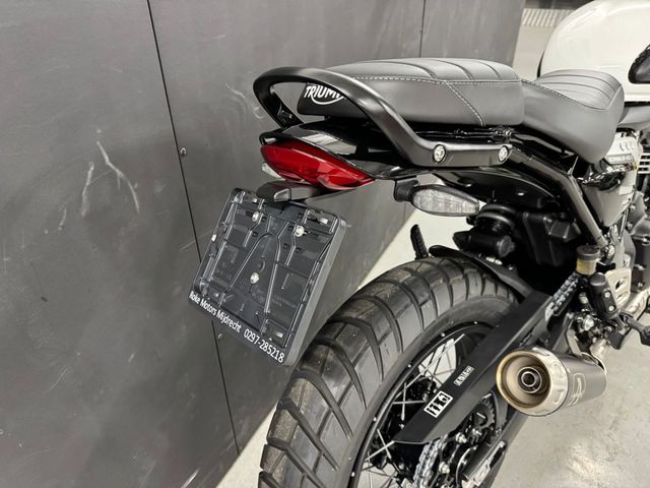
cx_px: 325
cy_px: 244
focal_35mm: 24
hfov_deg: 71.6
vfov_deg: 56.8
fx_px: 451
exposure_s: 1/50
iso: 640
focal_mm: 6.76
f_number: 1.78
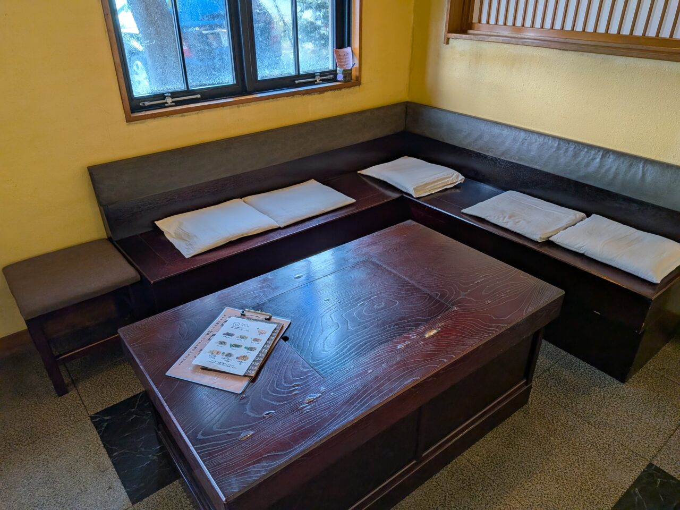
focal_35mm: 24
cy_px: 255
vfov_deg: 56.8
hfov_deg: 71.6
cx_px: 340
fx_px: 471
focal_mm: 4.53
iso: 39
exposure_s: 1/50
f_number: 1.7
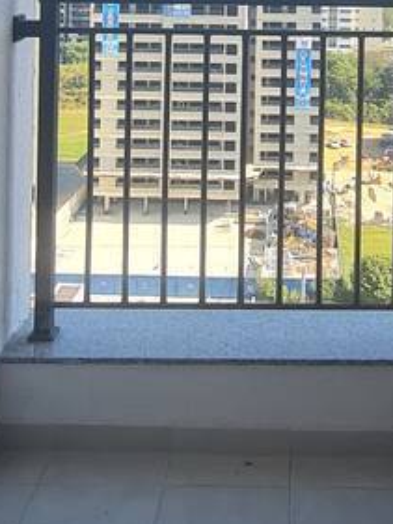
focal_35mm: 50
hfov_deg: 28.4
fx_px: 756
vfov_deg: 32.9
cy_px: -69
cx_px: 326
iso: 50
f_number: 2.2
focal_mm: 2.2
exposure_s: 1/378
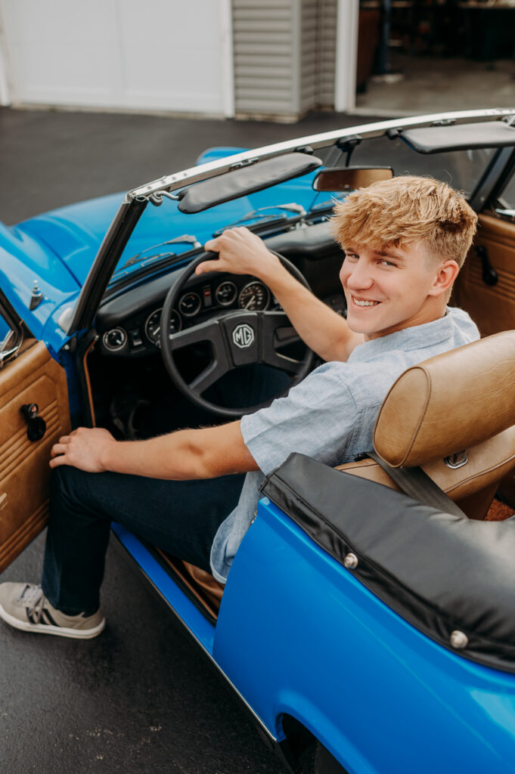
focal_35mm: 35
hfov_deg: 37.8
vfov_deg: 54.5
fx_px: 752
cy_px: 387
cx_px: 258
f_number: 2.8
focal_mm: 35
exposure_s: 1/640
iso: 200
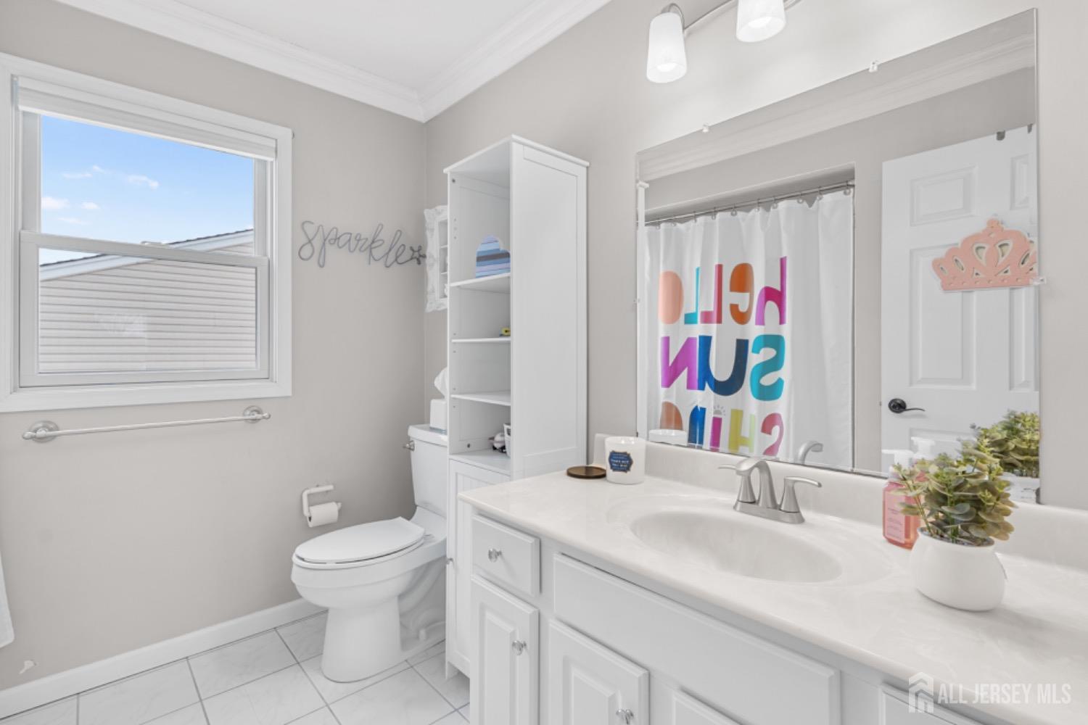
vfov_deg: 70.4
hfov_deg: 93.3
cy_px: 362
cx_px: 544
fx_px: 514
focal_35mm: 17
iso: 200
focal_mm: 11.5
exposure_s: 1/1.25
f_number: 9
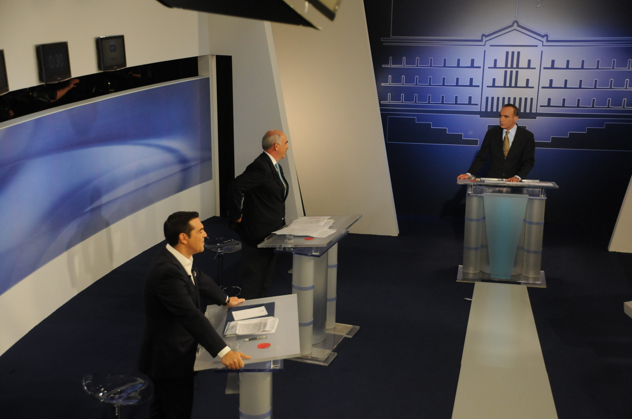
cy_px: 210
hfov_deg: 37.9
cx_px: 316
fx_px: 920
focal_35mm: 52
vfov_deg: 25.7
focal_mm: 35
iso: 1000
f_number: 4.2
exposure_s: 1/125
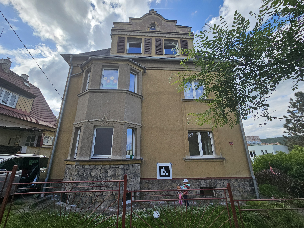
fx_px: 114
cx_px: 152
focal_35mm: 13
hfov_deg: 106.2
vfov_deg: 89.9
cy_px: 114
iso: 50
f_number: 2.2
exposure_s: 1/1441
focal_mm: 2.2
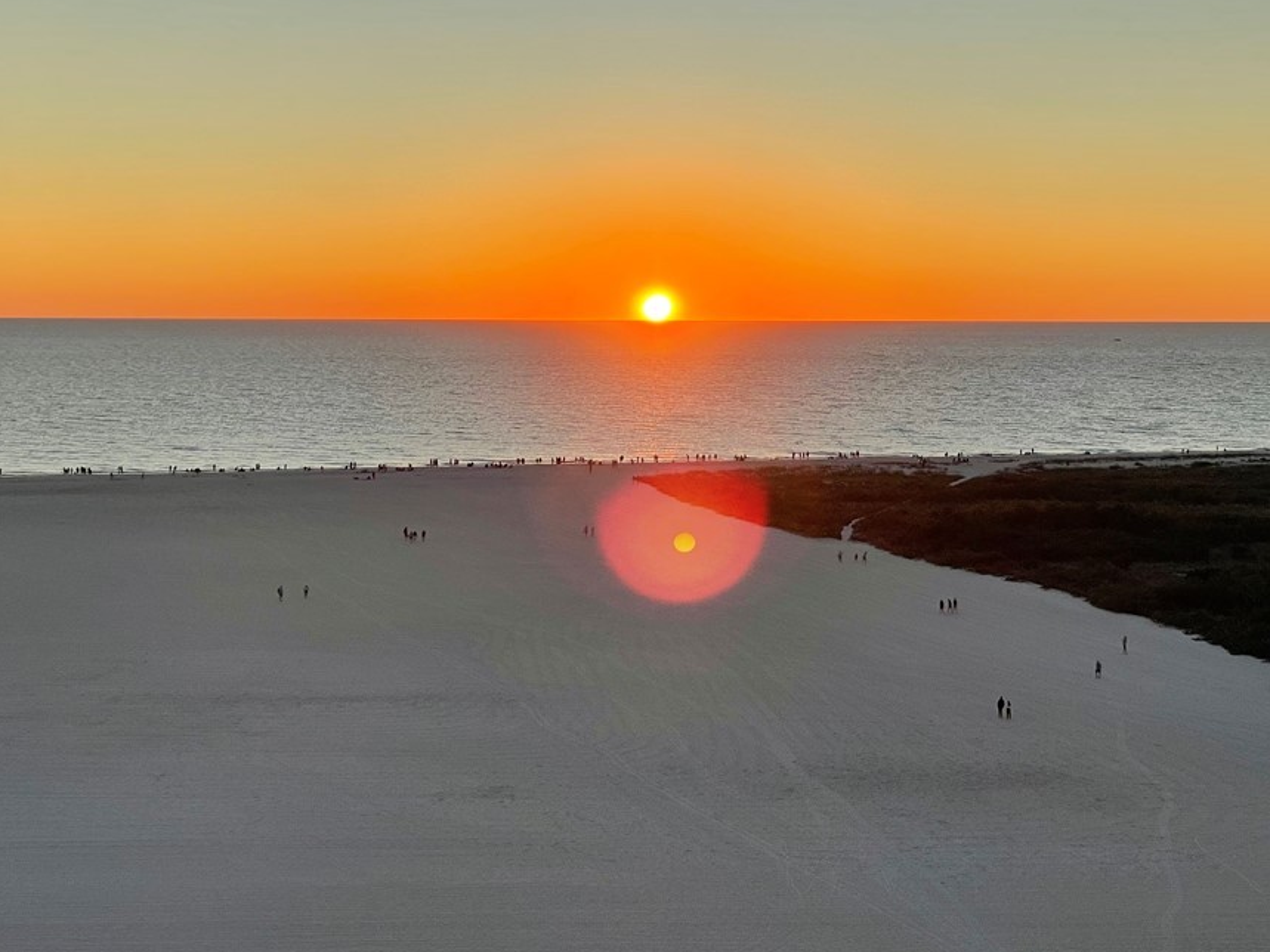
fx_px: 2274
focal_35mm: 62
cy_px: 442
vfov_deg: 23.6
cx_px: 656
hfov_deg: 31.2
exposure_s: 1/1020
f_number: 2
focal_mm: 6
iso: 25
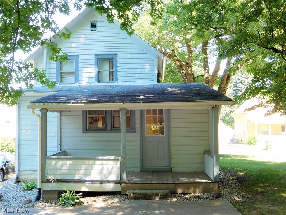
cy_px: 108
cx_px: 143
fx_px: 330
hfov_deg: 46.8
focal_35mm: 40
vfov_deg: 36.0
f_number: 3.9
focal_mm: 7.1
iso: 125
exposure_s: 1/60
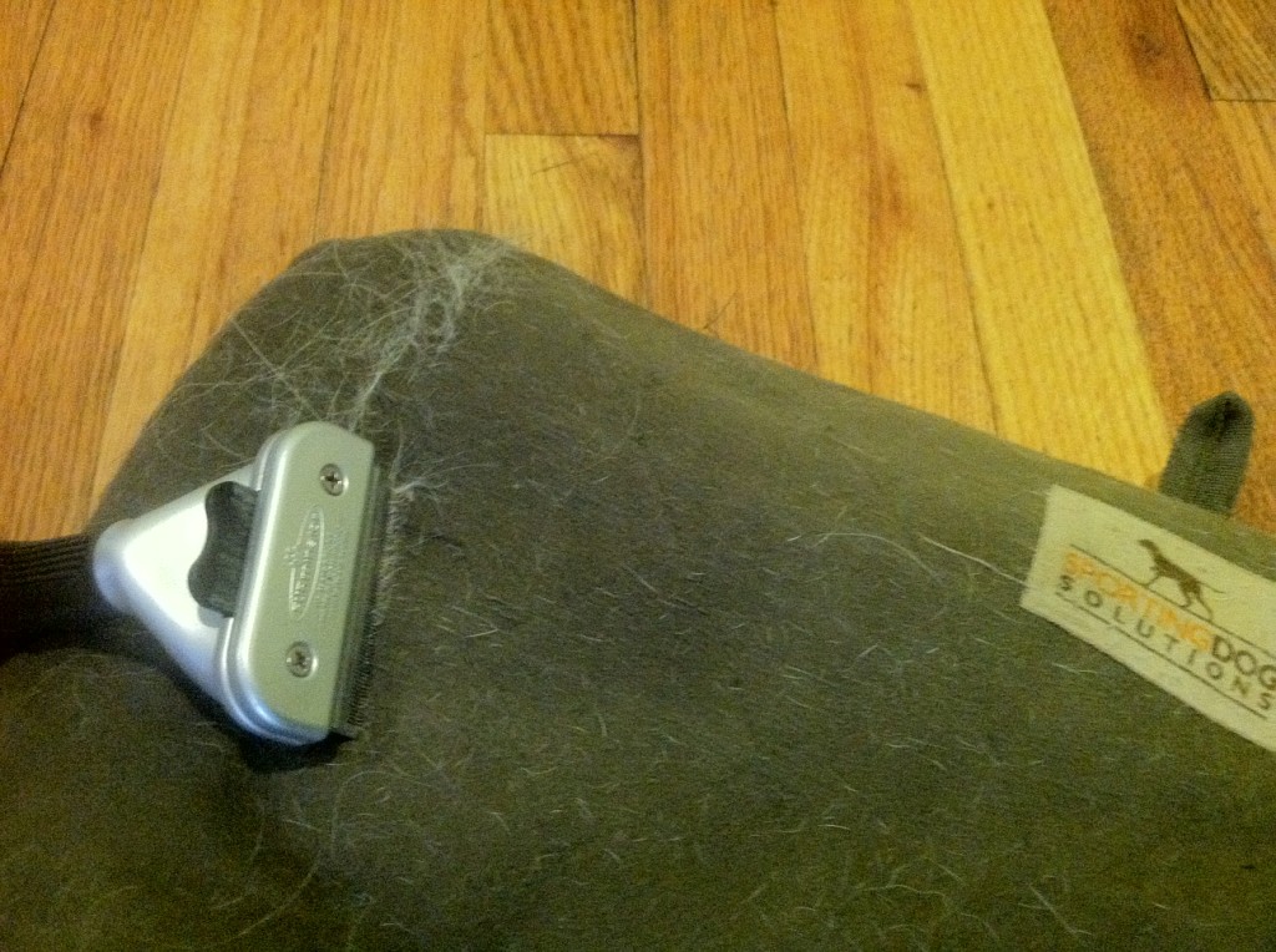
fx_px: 1288
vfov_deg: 40.6
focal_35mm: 35
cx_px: 638
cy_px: 476
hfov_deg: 52.7
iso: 1000
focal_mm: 3.85
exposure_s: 1/15
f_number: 2.8
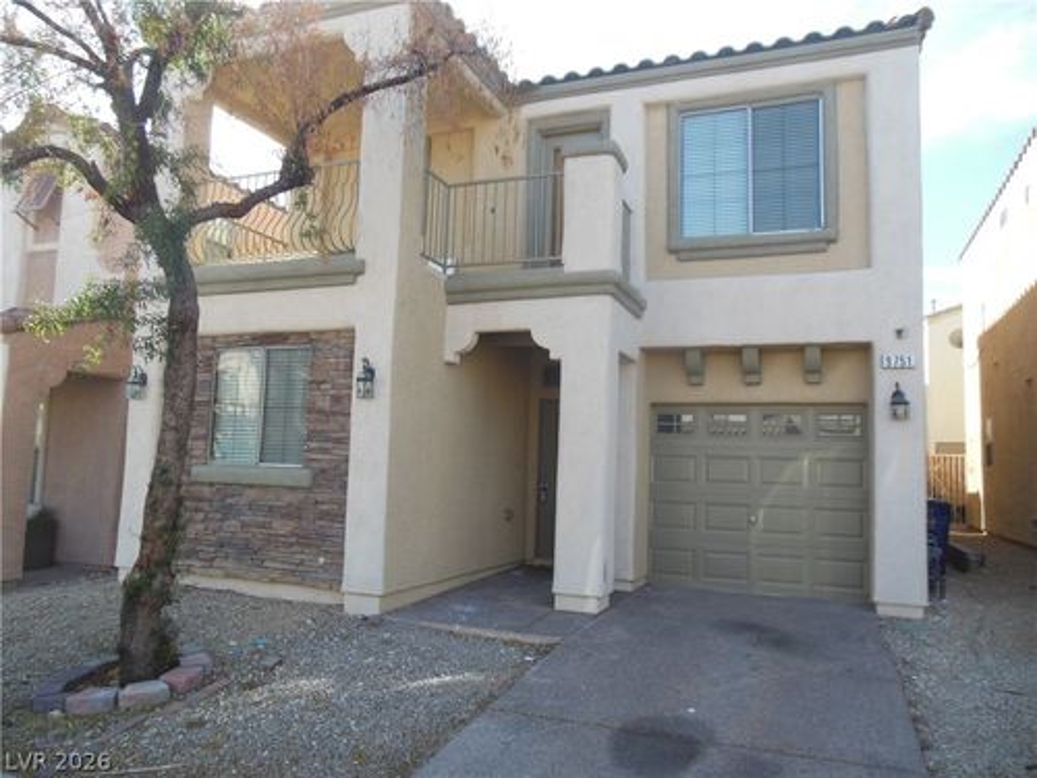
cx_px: 518
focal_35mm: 25
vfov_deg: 54.9
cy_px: 389
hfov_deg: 69.4
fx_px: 749
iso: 125
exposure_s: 1/400
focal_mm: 4.5
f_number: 3.2
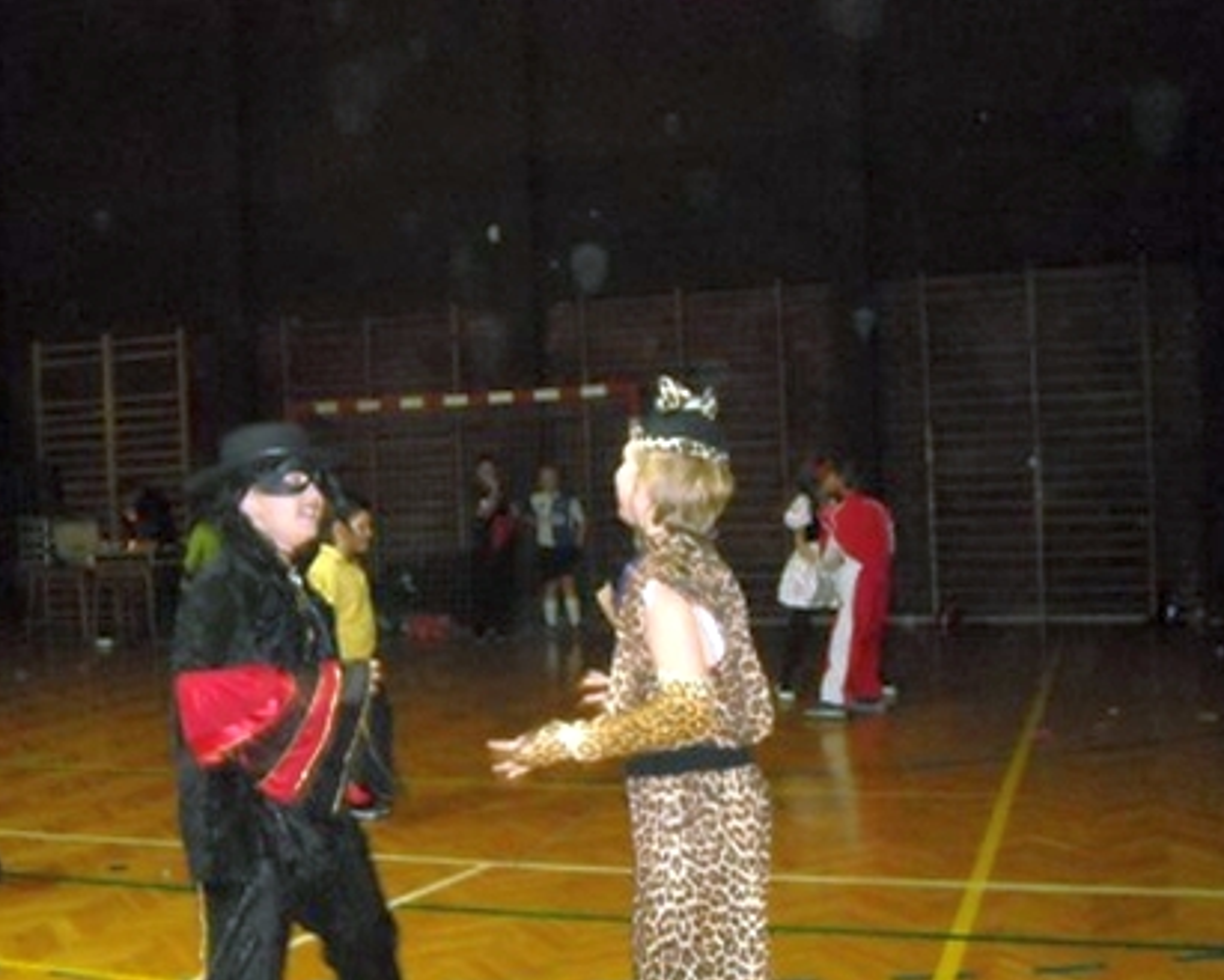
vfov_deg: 34.1
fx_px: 1594
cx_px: 450
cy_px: 588
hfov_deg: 41.7
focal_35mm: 44
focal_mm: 5.7
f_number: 2.8
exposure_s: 1/60
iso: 800
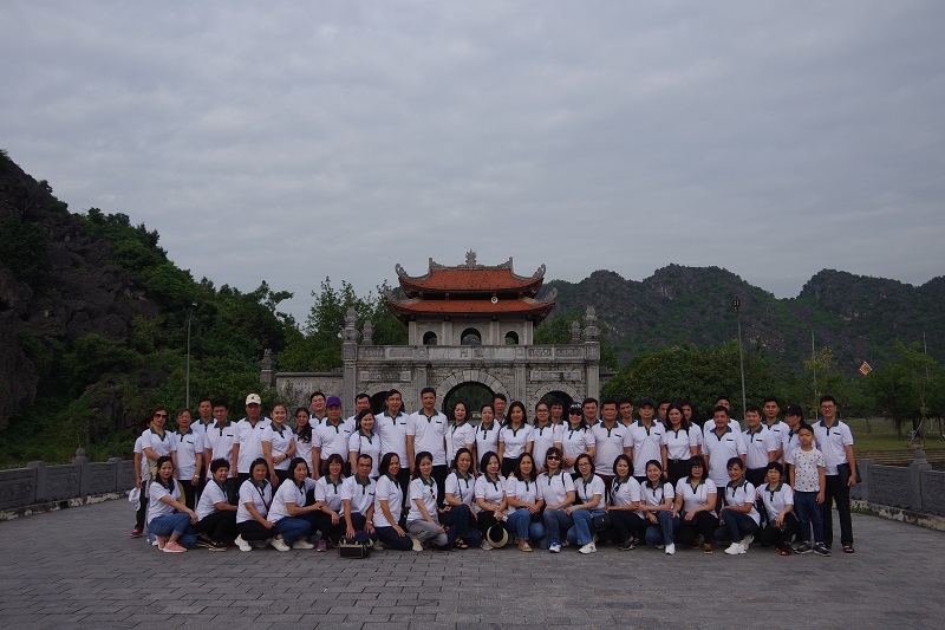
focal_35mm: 27
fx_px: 709
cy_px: 315
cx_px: 472
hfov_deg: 67.4
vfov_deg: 47.9
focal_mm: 18
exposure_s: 1/250
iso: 100
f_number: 7.1
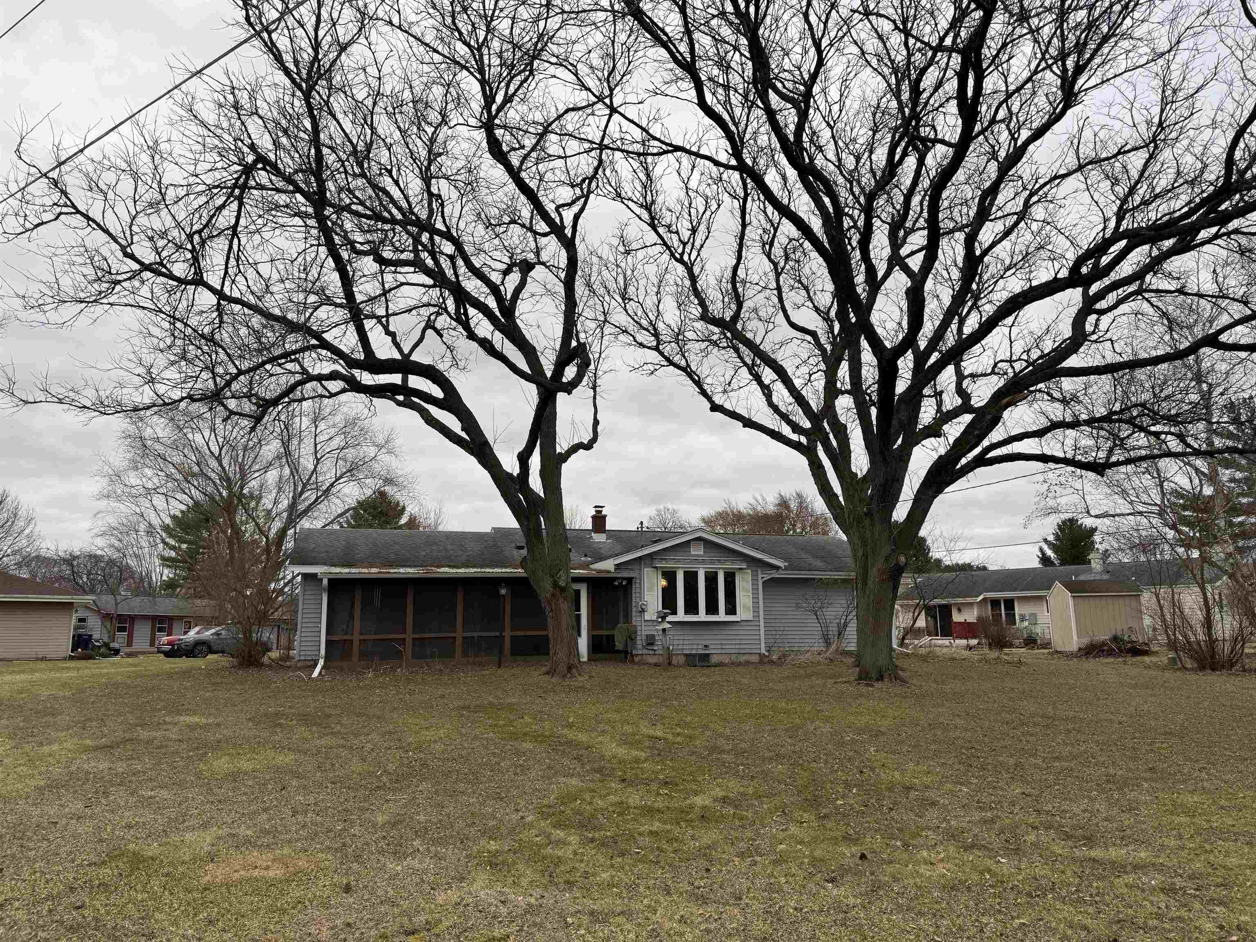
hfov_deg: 71.6
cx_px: 628
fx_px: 871
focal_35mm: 24
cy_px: 471
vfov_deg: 56.8
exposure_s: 1/499
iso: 80
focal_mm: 6.76
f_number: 1.78
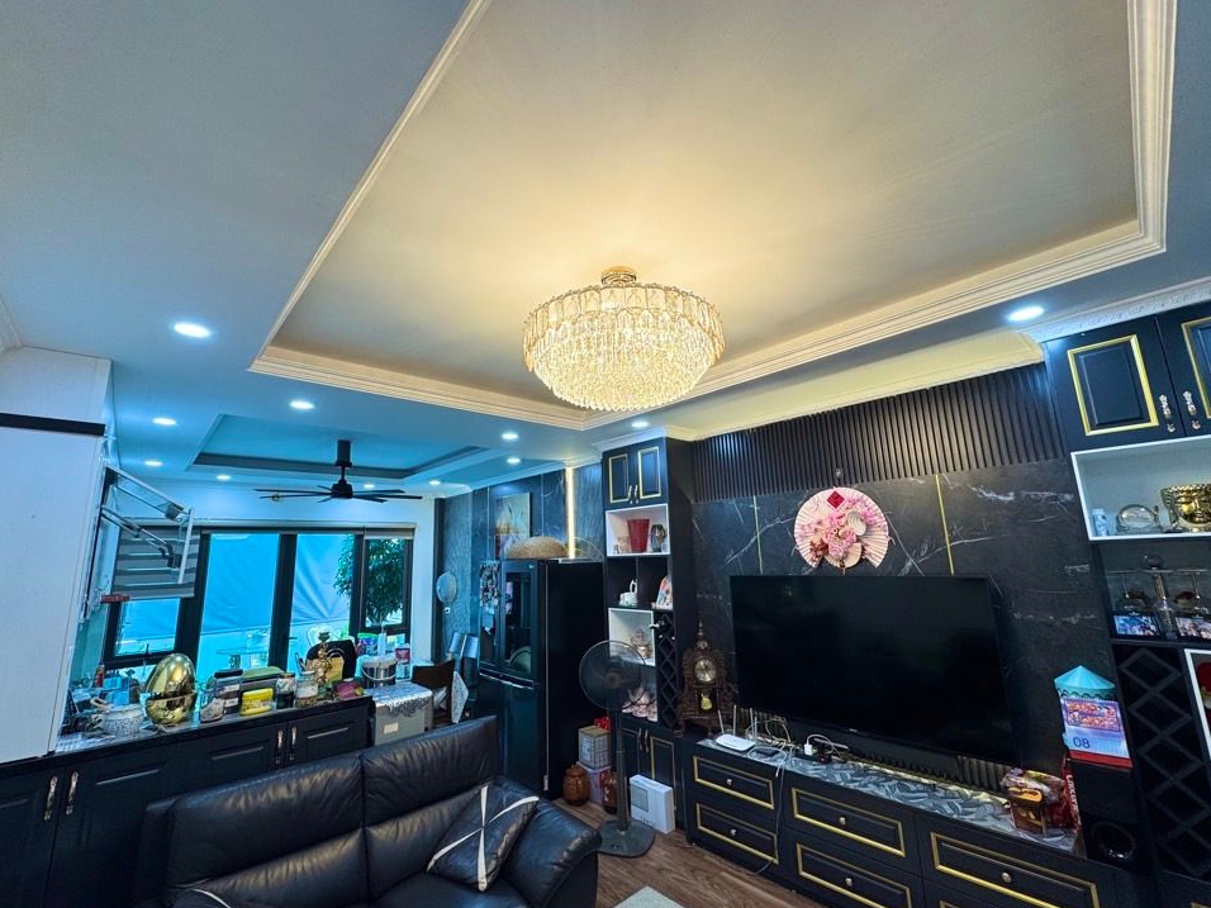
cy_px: 455
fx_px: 525
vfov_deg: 81.7
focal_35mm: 15
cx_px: 602
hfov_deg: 98.2
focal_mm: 2.22
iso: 50
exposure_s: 1/100
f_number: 2.2
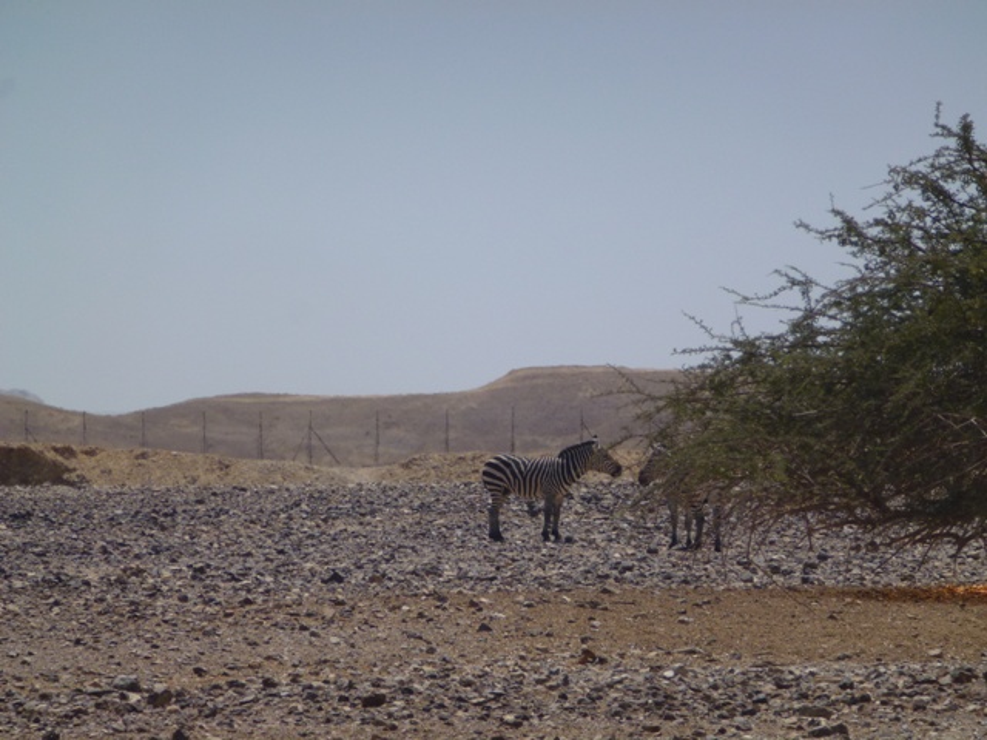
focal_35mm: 384
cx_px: 494
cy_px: 370
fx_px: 10949
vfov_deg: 3.9
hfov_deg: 5.2
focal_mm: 68.8
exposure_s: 1/1000
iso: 100
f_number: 5.9
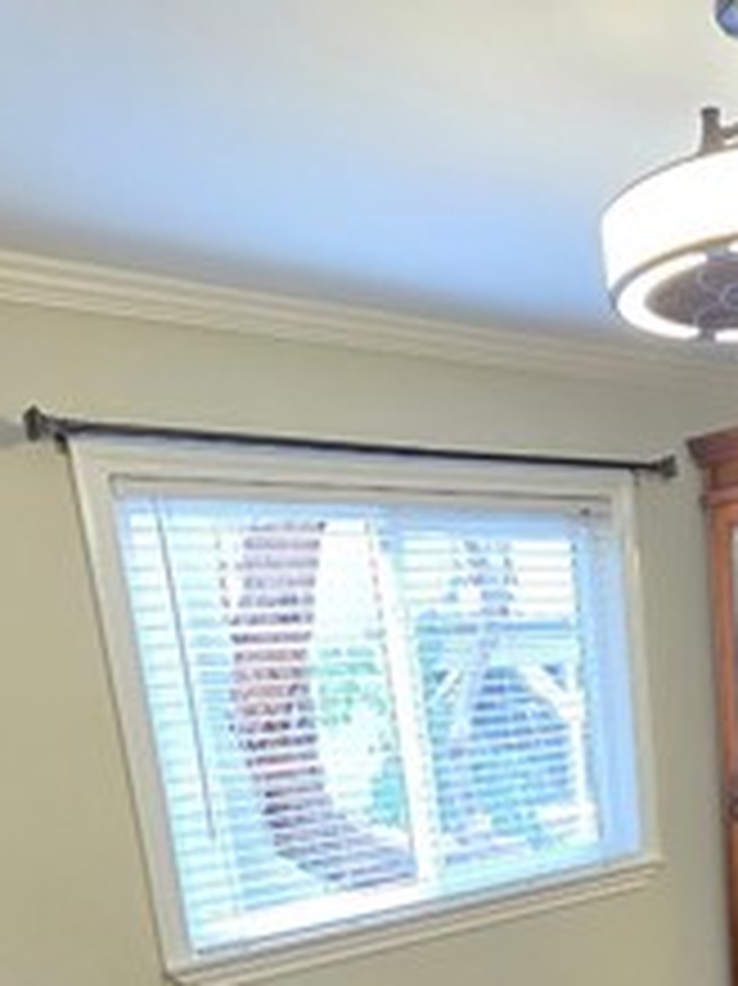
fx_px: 1081
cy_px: 1009
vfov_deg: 41.8
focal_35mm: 38
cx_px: 706
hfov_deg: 34.8
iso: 1000
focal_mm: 2.2
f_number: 2.2
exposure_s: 1/60
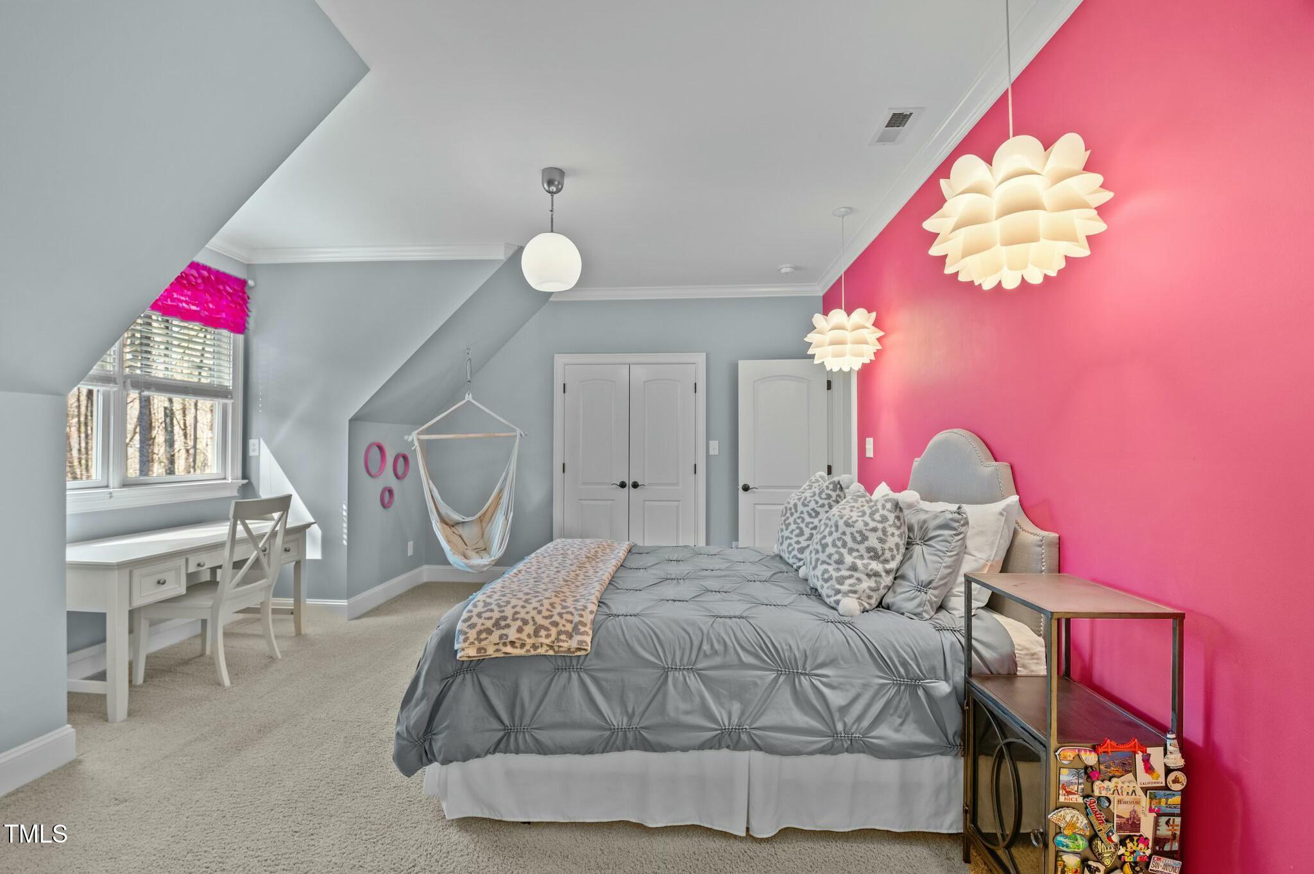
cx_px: 657
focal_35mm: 15
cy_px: 437
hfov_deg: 100.4
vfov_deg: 77.2
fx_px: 547
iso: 400
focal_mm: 15
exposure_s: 1/4
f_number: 6.3
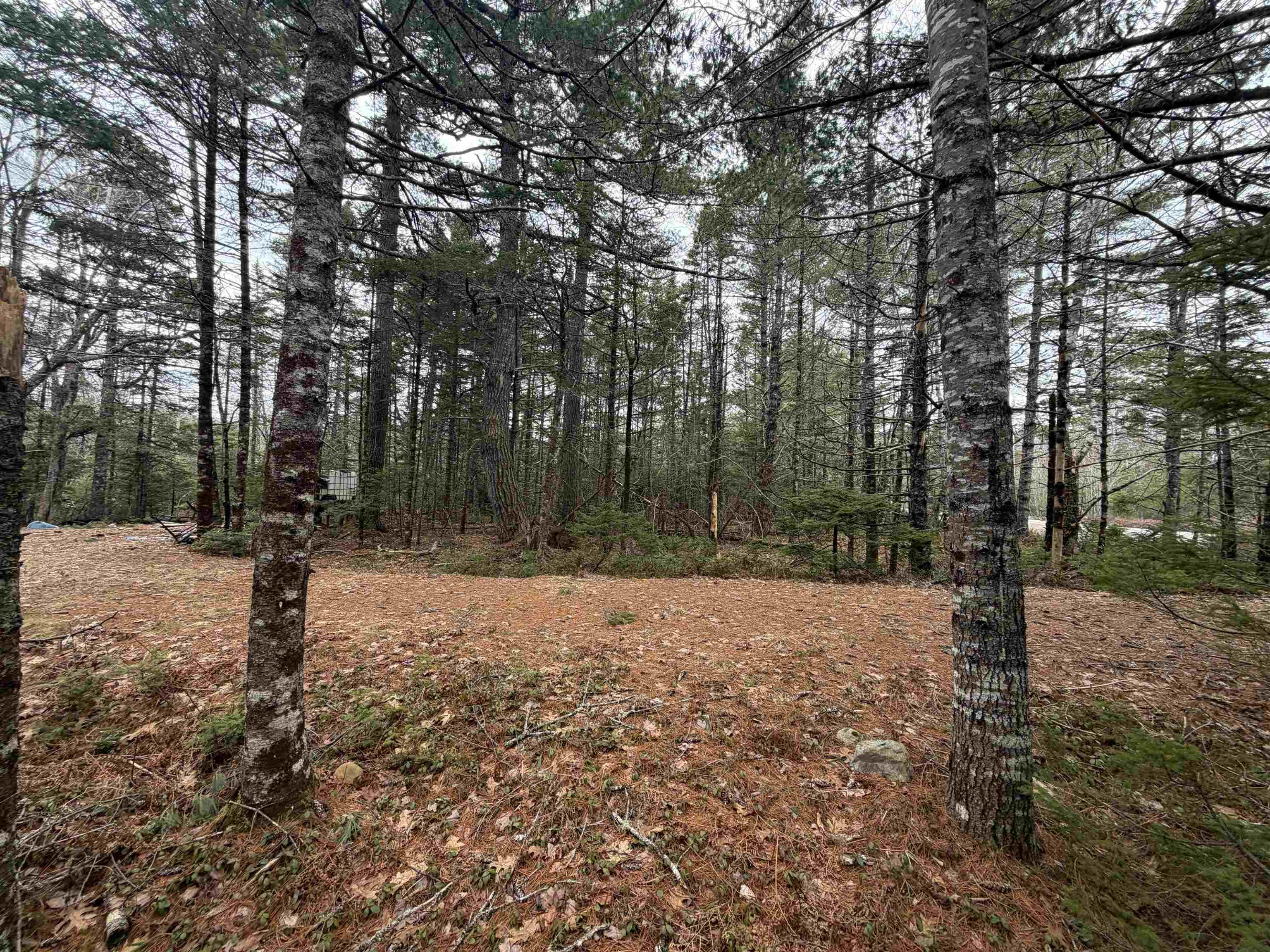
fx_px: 514
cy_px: 476
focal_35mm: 14
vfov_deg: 85.7
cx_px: 635
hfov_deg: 102.1
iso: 50
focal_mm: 2.22
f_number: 2.2
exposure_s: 1/124
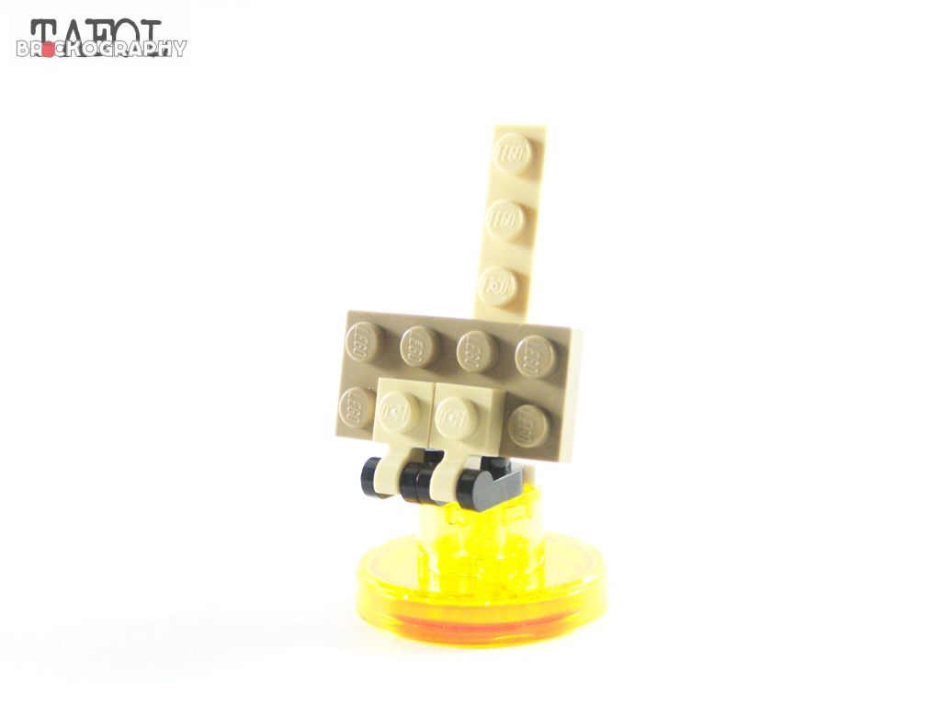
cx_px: 470
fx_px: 1876
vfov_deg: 21.3
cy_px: 353
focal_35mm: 69
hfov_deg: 28.2
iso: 400
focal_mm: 11.5
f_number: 3.2
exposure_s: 1/45
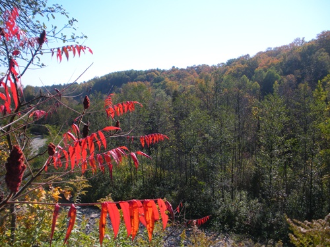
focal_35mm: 36
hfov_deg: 51.4
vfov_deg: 39.7
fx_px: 343
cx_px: 165
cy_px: 124
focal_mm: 6.3
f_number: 3.5
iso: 64
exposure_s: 1/518
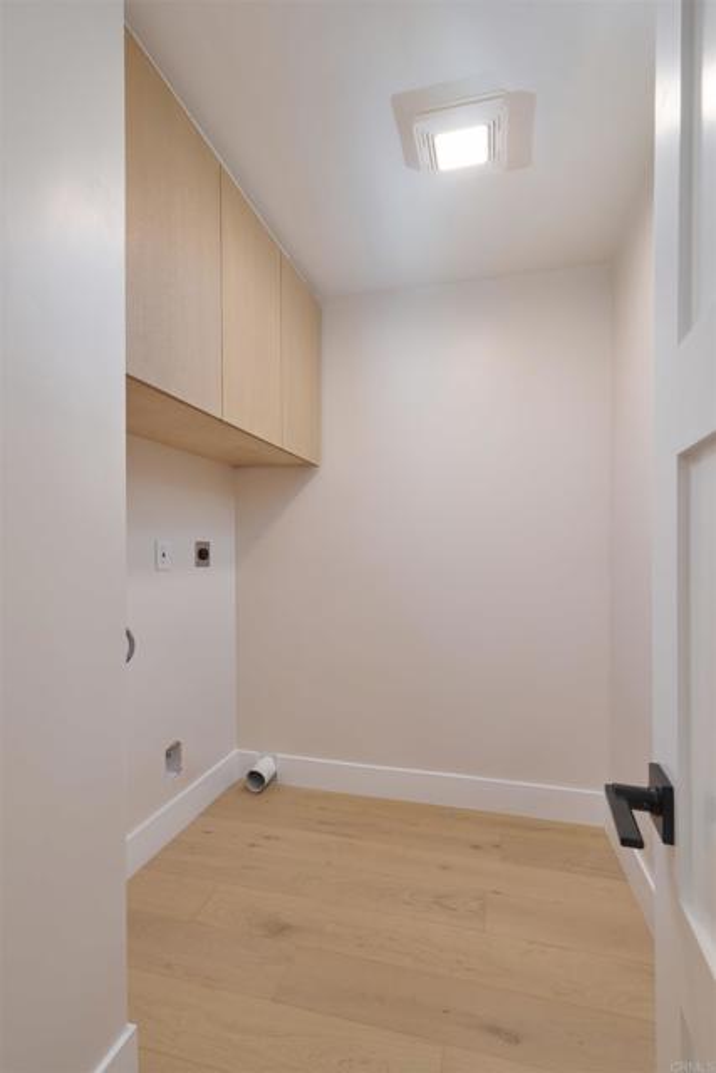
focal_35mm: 16
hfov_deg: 72.1
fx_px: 492
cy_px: 536
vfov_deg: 95.0
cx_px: 358
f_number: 8
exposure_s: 1/40
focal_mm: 16.5
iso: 400
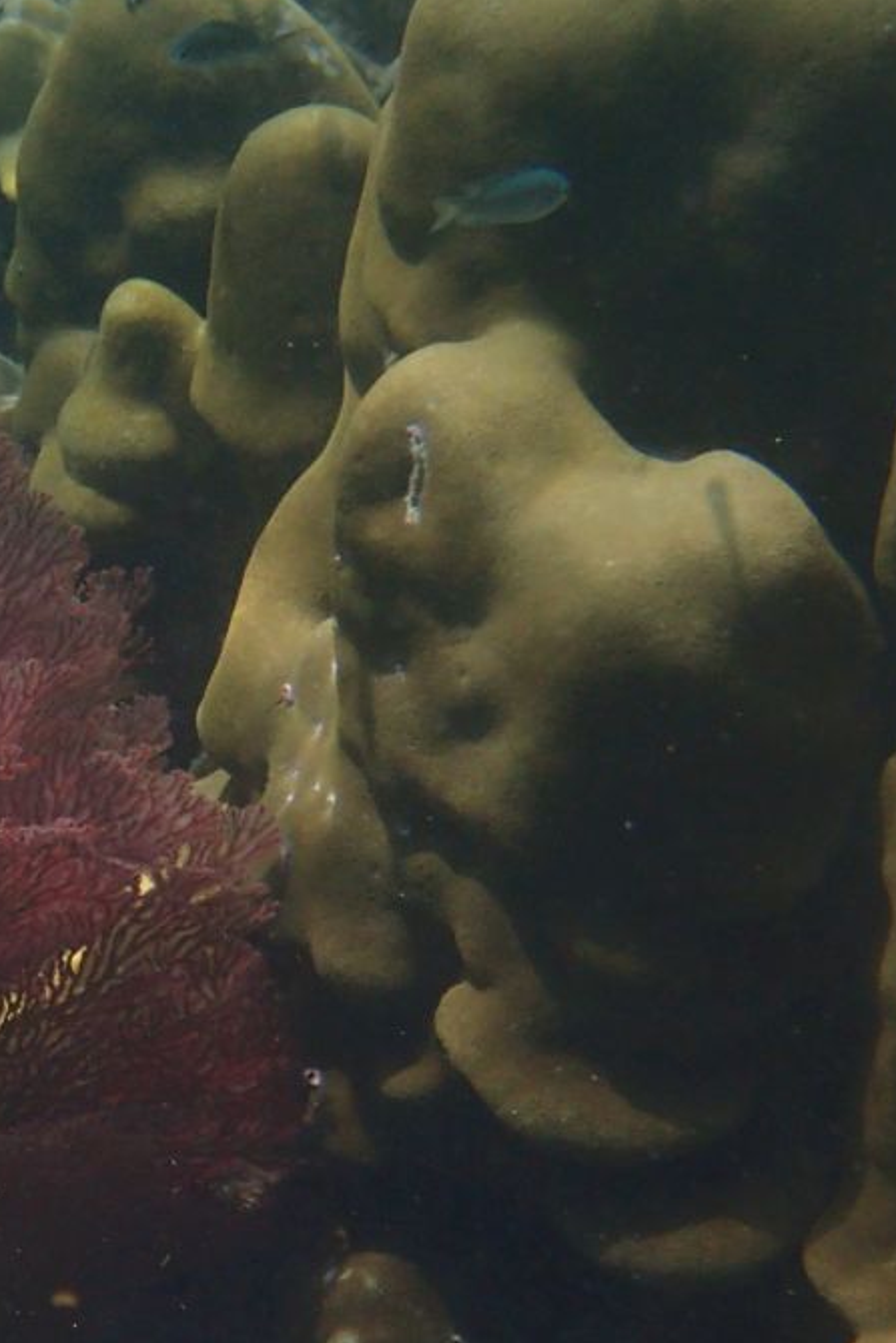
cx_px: -138
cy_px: 718
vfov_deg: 12.9
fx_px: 5932
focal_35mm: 159
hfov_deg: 8.6
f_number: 5.6
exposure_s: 1/320
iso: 200
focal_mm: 14.41
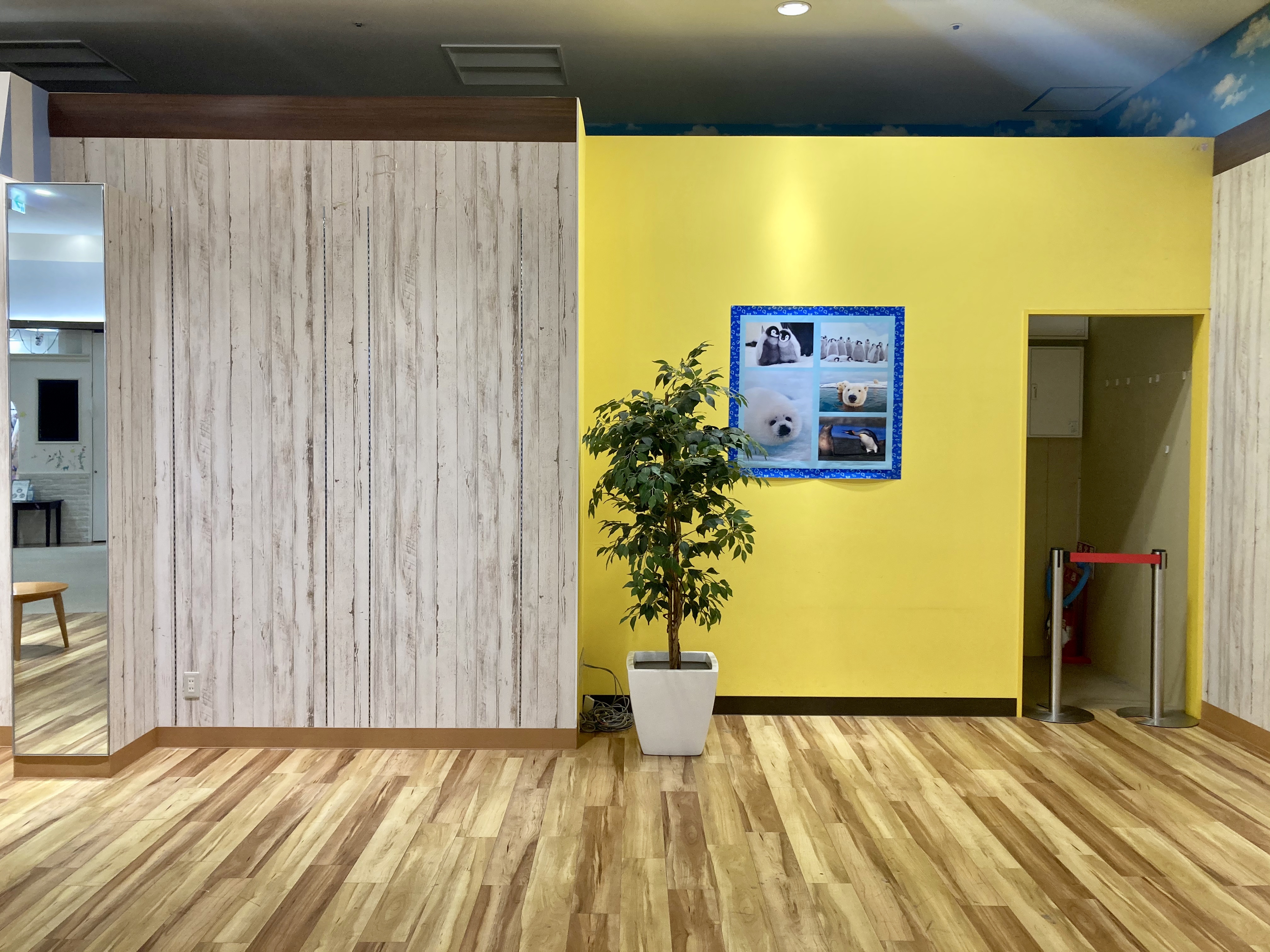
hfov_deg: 63.4
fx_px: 1027
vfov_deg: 49.7
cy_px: 476
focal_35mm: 28
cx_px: 635
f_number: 1.8
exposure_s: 1/100
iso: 64
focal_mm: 3.99
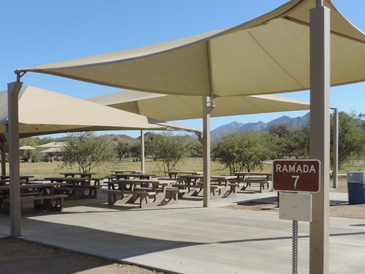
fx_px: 443
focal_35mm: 42
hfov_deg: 44.7
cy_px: 182
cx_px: 157
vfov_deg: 34.0
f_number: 3
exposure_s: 1/1000
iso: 80
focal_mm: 4.3
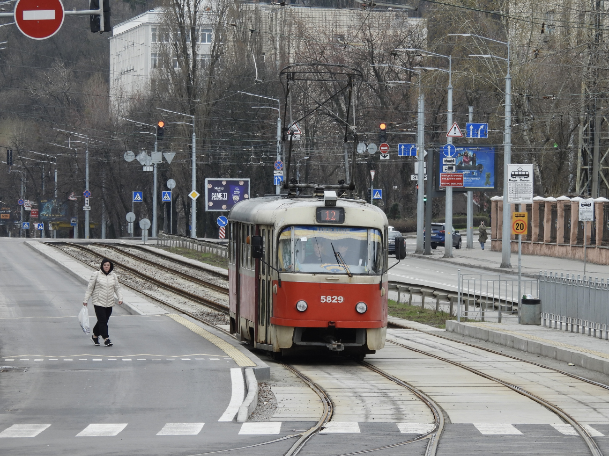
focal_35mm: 300
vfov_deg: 5.0
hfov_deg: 6.6
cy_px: 228
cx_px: 304
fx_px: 5278
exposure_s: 1/160
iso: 100
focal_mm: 53.5
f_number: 5
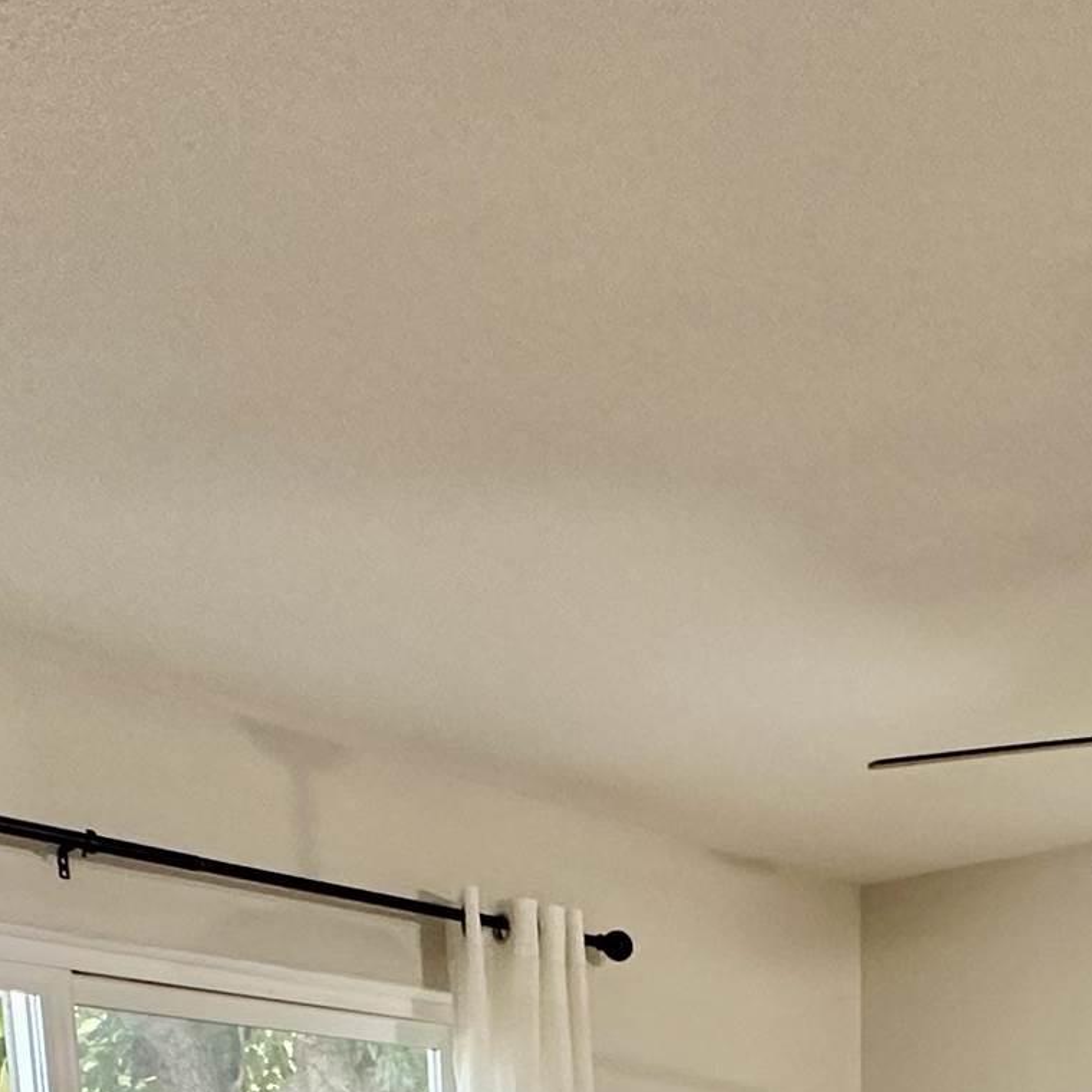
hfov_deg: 32.6
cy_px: 1615
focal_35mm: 50
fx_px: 1785
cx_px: 941
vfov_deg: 25.8
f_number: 2.2
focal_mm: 2.22
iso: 200
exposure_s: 1/60
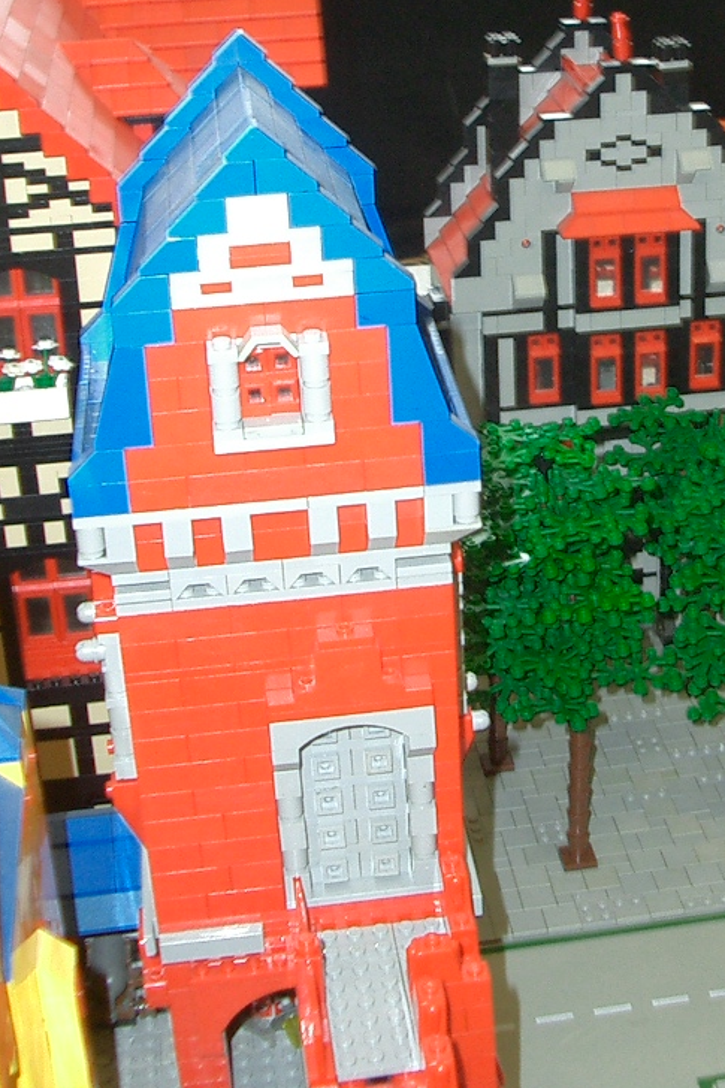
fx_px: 1934
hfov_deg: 20.9
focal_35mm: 64
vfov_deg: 31.1
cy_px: 320
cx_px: 616
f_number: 2.6
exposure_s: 1/40
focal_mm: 5.8
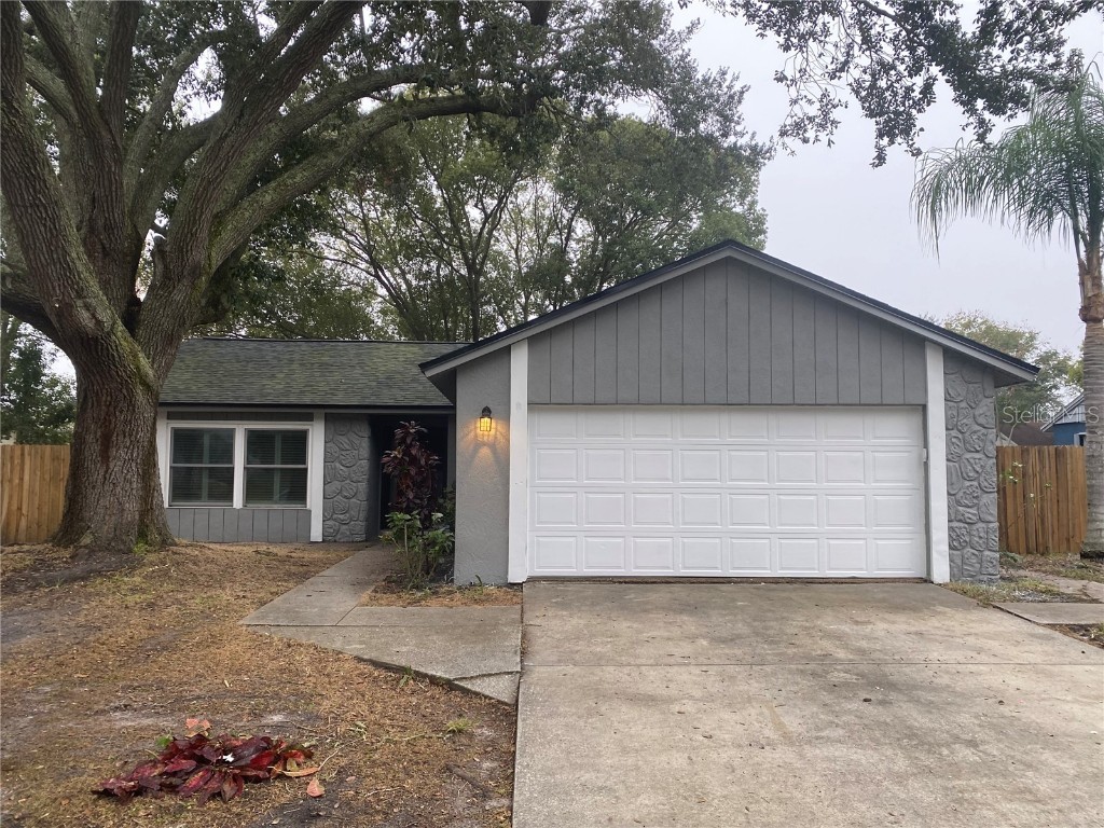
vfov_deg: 53.1
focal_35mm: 26
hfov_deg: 67.3
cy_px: 414
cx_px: 552
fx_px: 829
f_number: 1.8
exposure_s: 1/122
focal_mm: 4.25
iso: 64
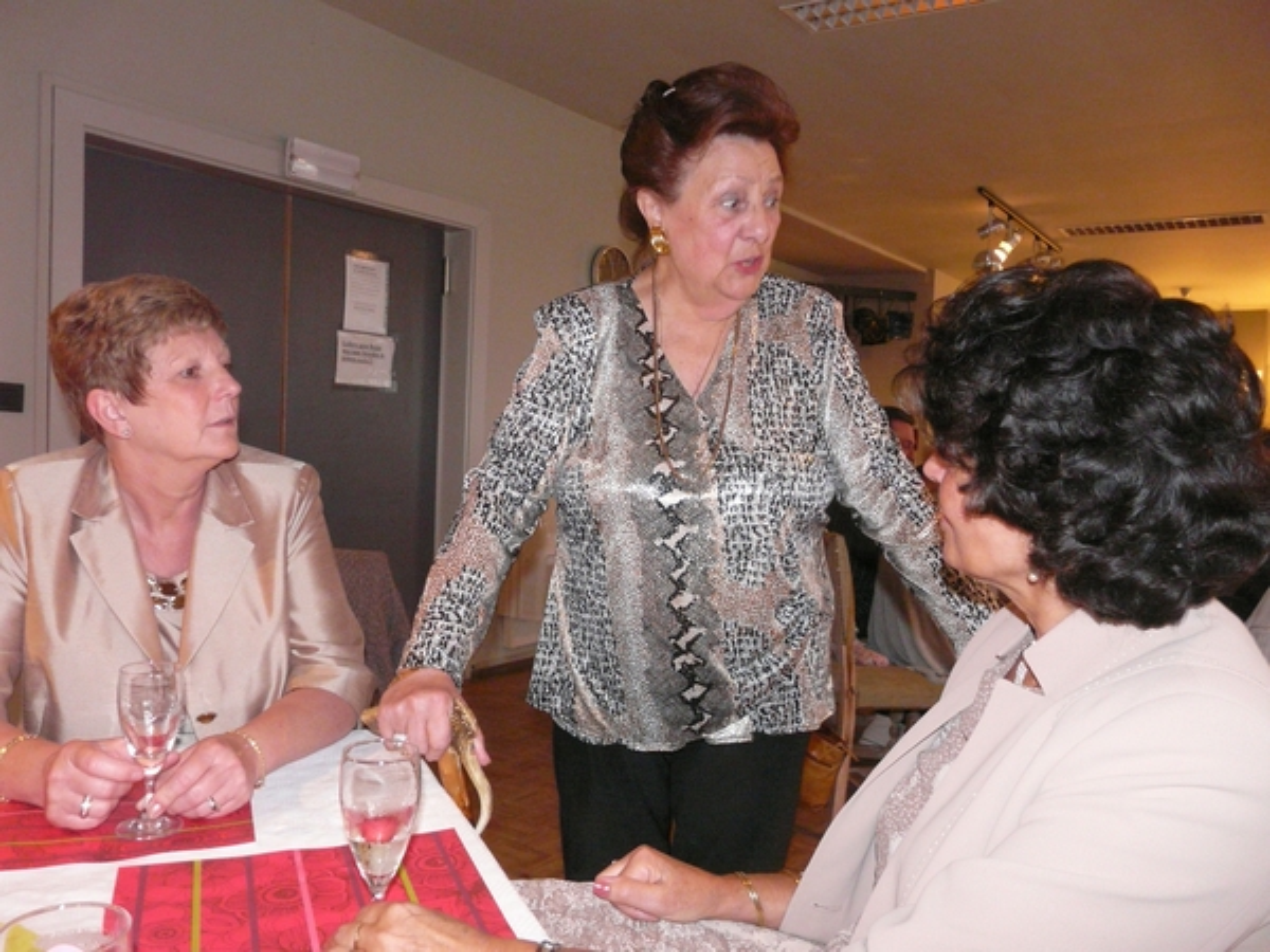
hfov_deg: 63.4
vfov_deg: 49.7
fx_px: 1027
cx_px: 635
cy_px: 476
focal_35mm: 28
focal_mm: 4.6
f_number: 2.8
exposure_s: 1/8
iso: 400
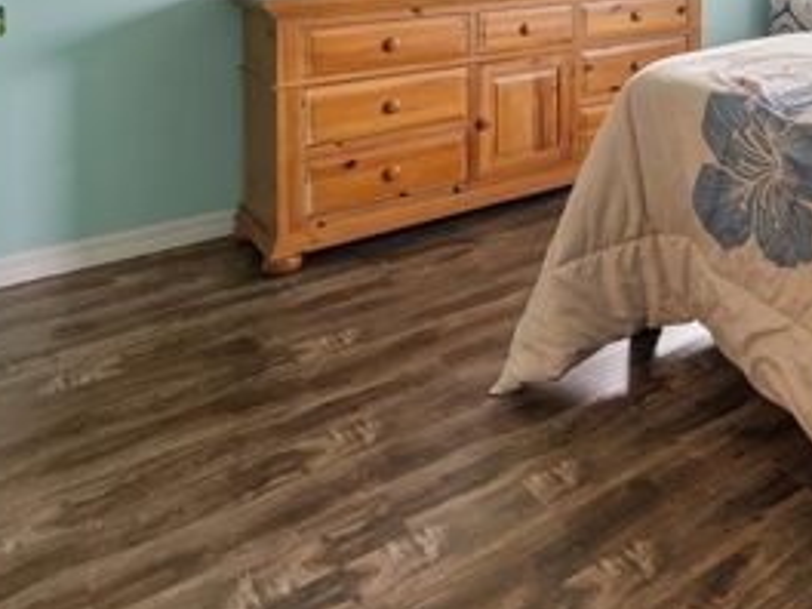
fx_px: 844
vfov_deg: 33.2
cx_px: 746
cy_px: -102
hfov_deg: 45.9
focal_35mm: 36
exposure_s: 1/6
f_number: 7.1
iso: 250
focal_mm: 14
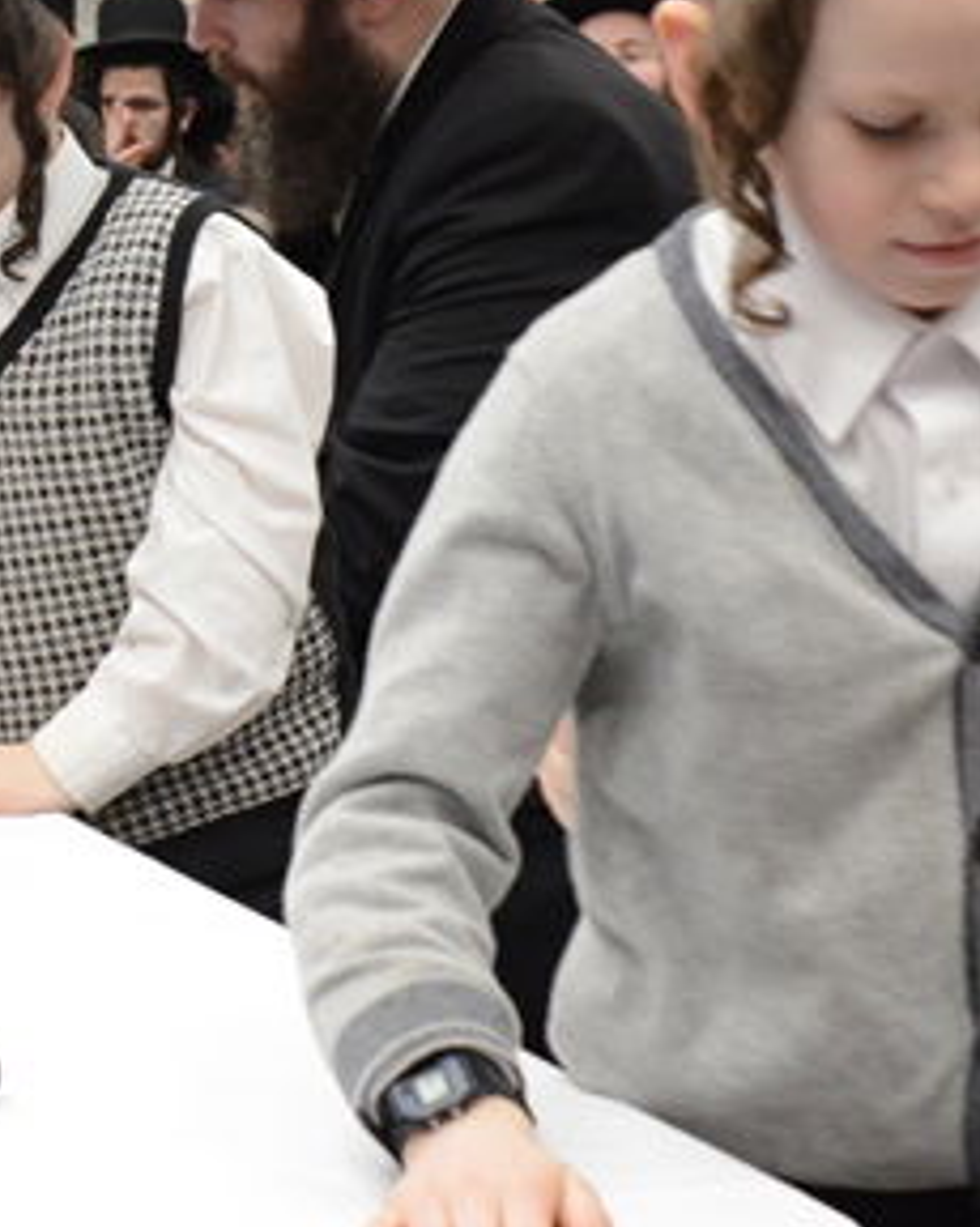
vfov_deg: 16.3
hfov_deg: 12.9
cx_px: -170
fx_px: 4246
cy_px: 164
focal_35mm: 117
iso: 2500
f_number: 6.3
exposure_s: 1/160
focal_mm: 35
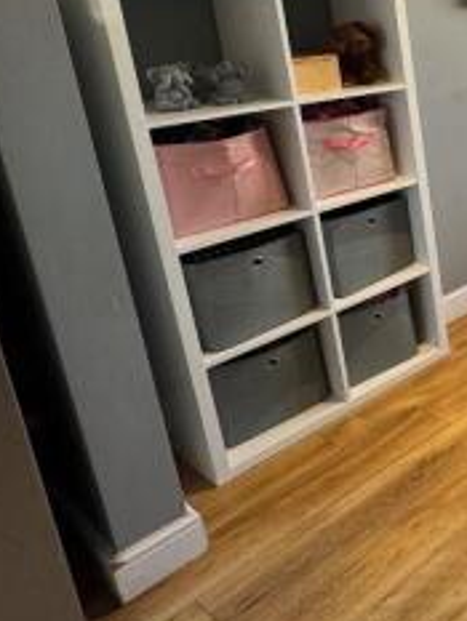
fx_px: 629
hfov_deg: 25.4
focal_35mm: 35
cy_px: 132
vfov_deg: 49.8
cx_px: 759
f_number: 2.2
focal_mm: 2.22
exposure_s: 1/100
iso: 160
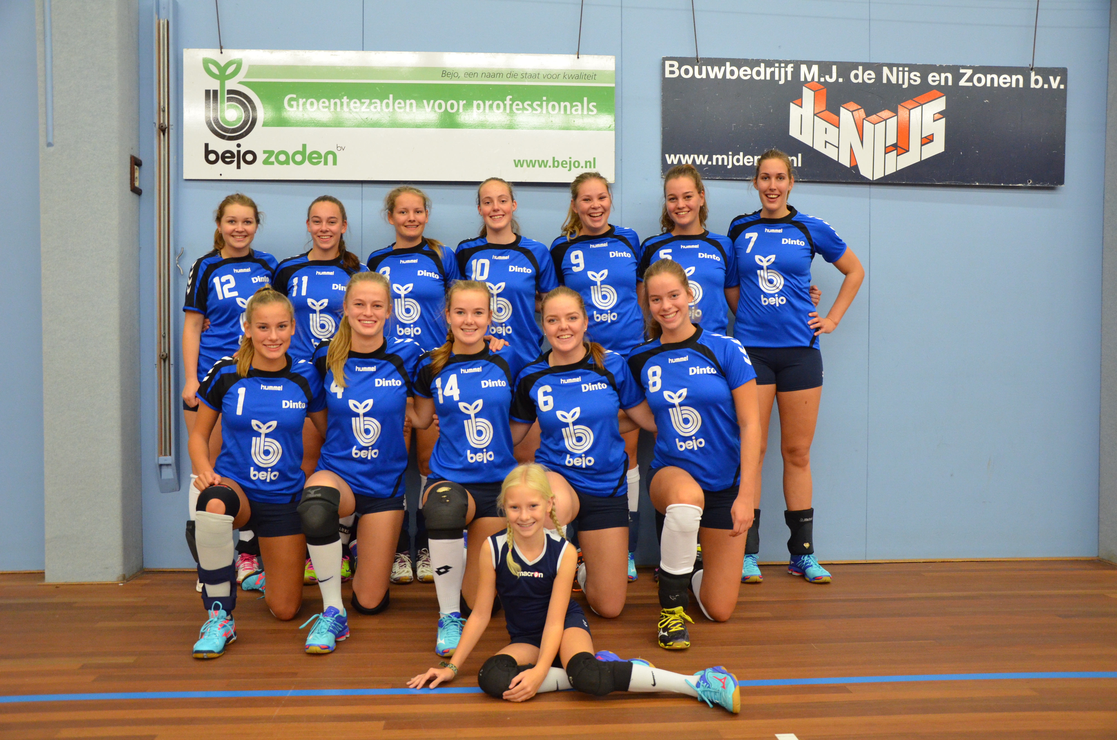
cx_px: 558
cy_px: 370
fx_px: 1022
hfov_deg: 57.3
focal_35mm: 33
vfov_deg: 39.8
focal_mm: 22
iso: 2000
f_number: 4.5
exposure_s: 1/80
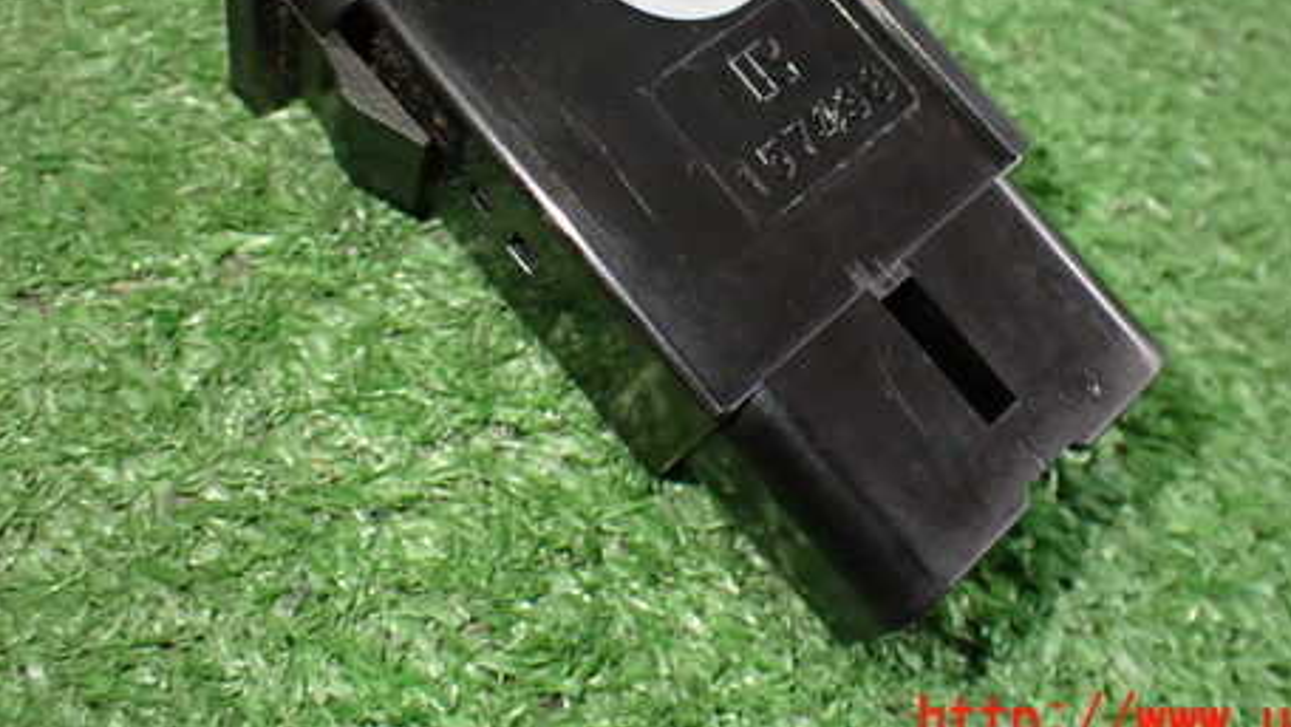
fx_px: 1473
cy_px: 122
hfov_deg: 47.3
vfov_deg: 27.1
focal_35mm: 43
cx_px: 708
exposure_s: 1/125
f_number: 2.3
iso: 800
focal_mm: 5.4
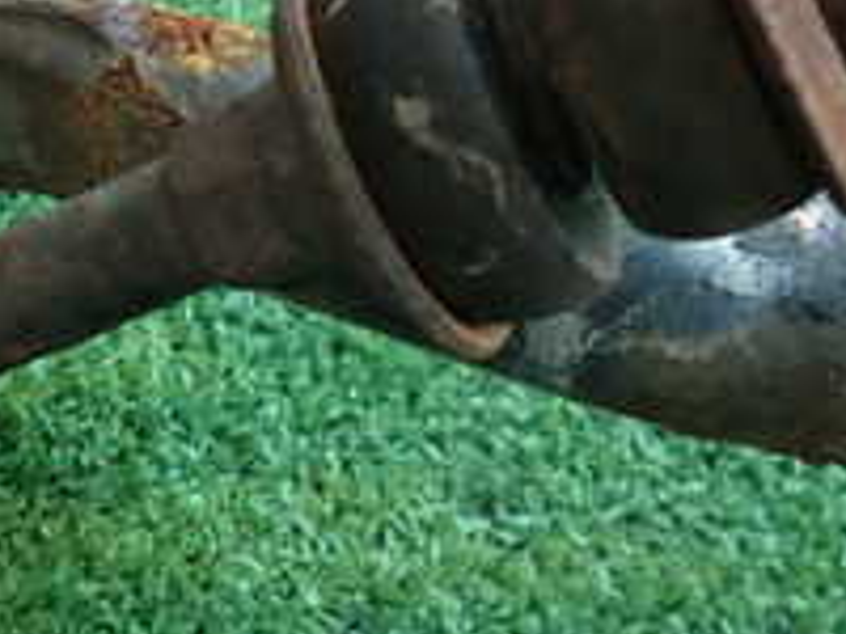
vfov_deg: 19.4
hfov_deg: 25.7
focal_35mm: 75
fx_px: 1833
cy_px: 131
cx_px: 237
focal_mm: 4.5
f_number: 2
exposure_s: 1/60
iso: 160
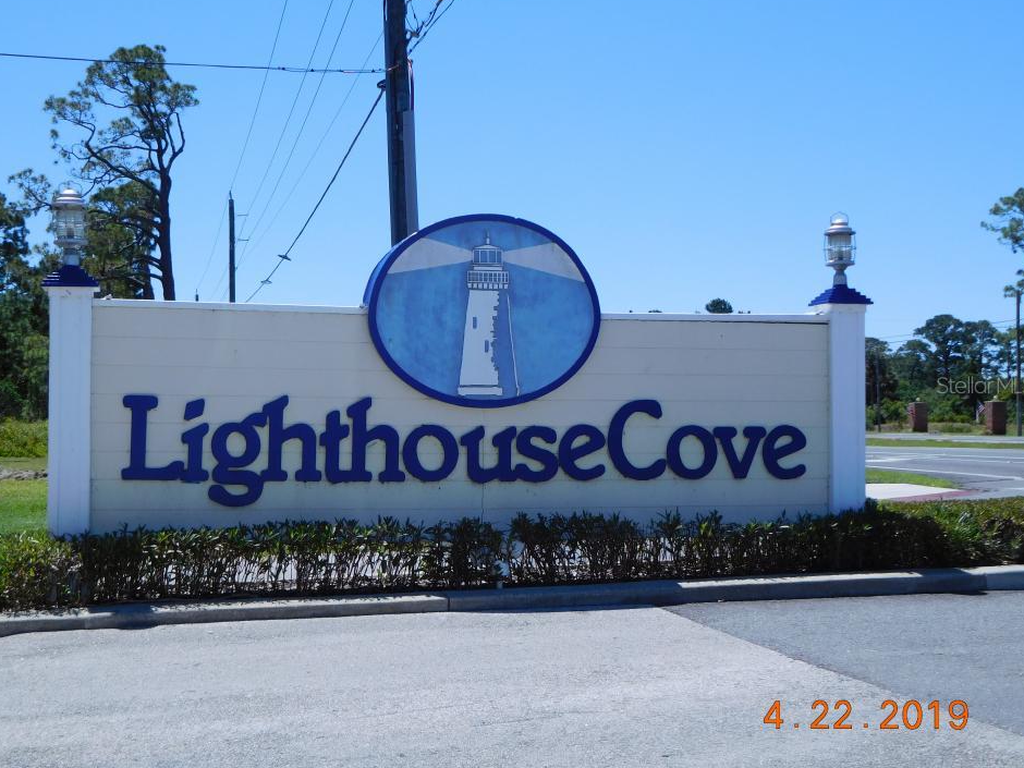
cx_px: 481
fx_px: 1450
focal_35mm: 49
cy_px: 385
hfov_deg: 38.9
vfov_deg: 29.7
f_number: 4
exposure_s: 1/1000
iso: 125
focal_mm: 8
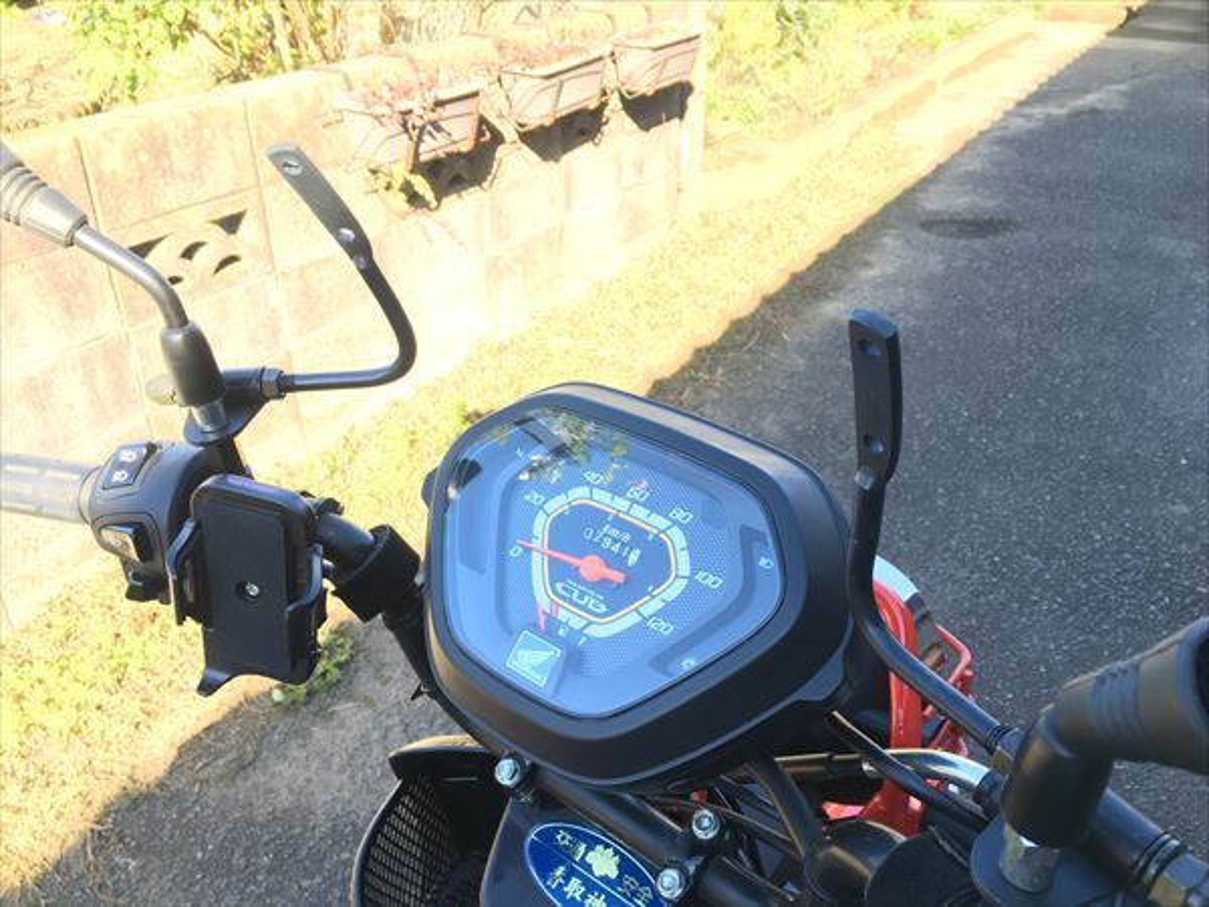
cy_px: 454
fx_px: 1013
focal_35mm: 29
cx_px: 604
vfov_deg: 48.2
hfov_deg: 61.7
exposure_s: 1/120
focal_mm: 4.15
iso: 32
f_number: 2.2
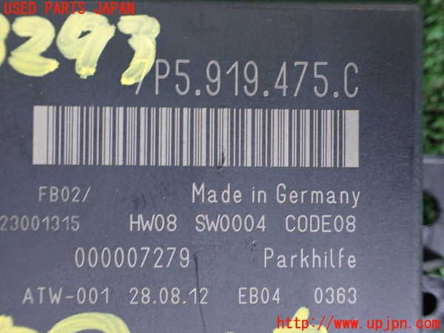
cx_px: 222
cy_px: 166
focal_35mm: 30
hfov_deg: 60.0
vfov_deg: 46.8
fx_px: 385
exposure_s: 1/40
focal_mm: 5.4
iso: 800
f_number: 2.3
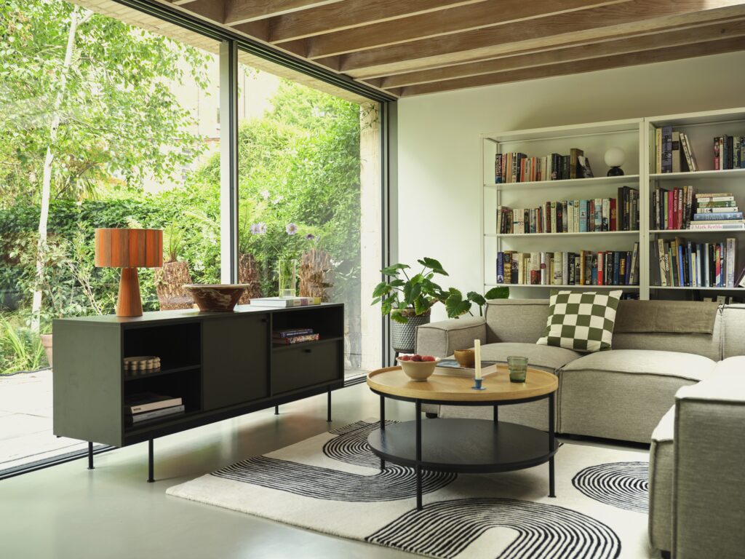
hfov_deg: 56.8
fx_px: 689
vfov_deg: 44.2
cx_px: 372
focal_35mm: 32
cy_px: 280
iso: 320
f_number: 5
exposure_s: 1/50
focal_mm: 40.3
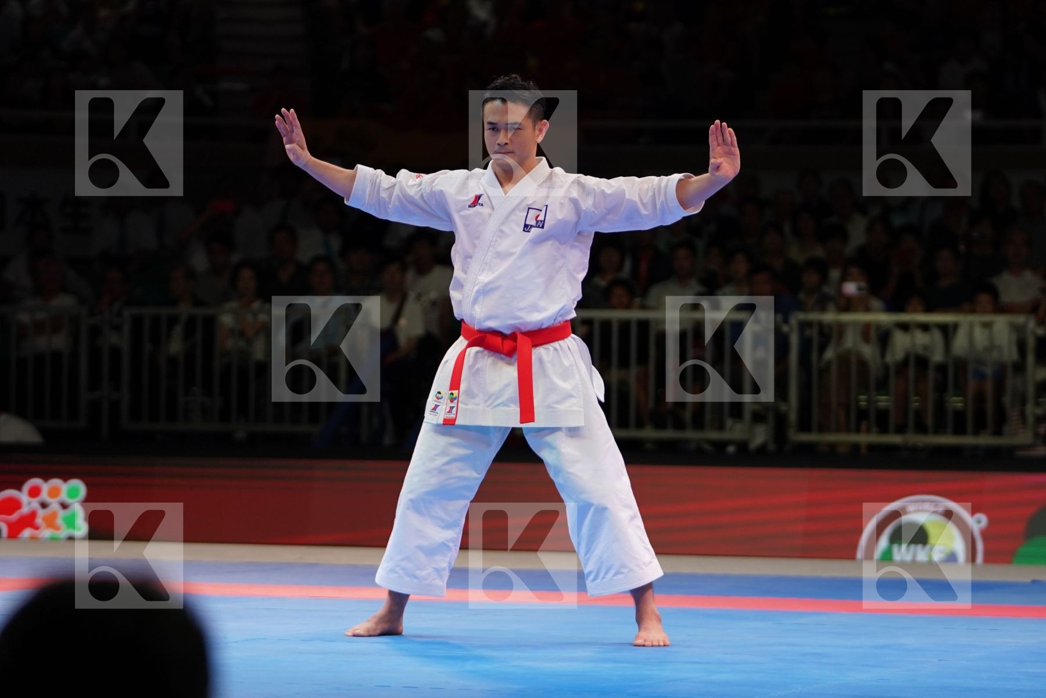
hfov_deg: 12.5
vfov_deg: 8.3
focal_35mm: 165
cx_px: 523
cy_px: 349
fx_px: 4794
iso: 800
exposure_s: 1/1000
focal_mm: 110
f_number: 2.8
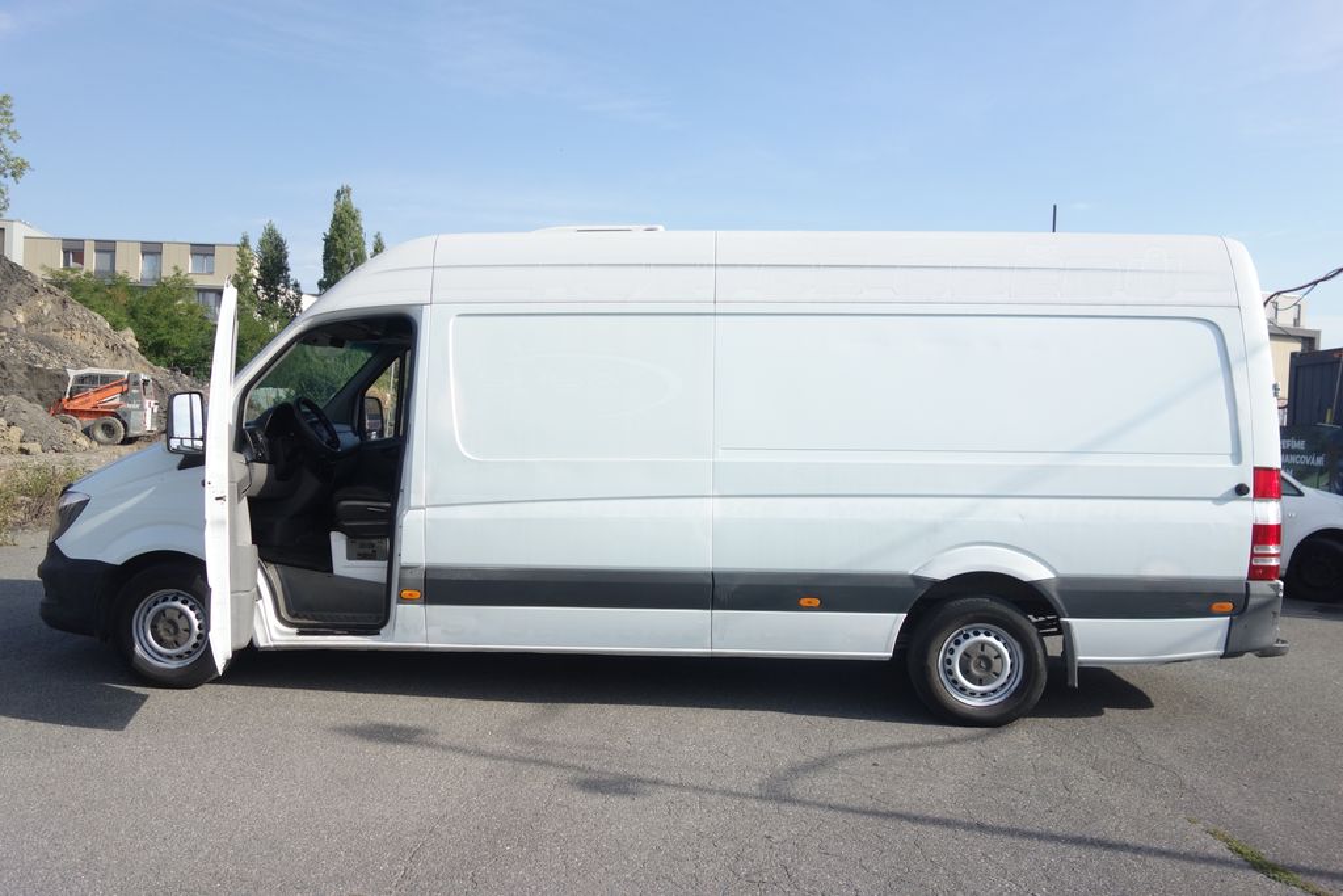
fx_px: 1045
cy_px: 448
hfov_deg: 65.5
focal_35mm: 28
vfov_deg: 46.4
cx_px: 672
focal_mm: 10.4
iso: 125
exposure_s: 1/2000
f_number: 2.2
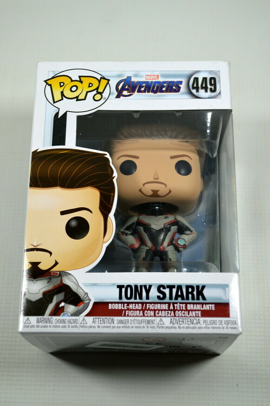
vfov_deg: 37.9
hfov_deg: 25.7
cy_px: 203
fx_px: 592
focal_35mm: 52
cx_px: 135
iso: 160
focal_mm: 35
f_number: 5.6
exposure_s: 1/60
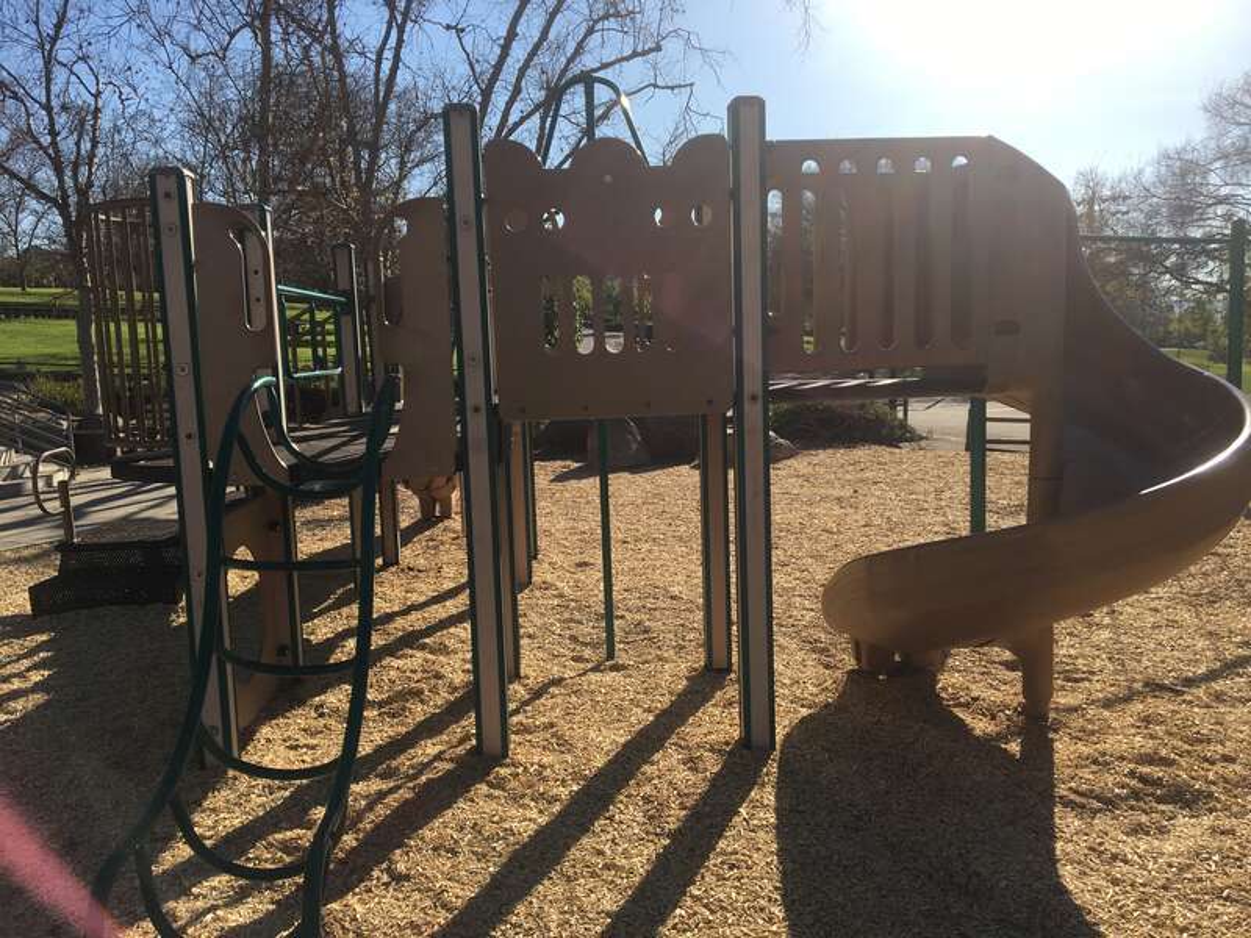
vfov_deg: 48.2
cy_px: 469
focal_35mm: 29
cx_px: 626
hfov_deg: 61.7
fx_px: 1048
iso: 25
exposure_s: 1/1748
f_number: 2.2
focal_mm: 4.15
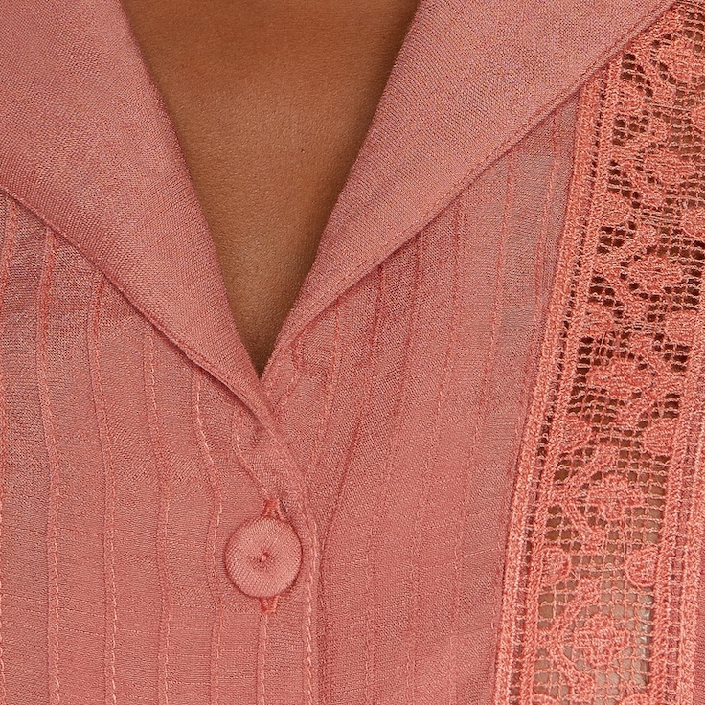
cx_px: 271
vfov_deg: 14.7
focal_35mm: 117
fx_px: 2696
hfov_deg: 14.9
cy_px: 64
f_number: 7.1
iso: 200
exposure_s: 1/160
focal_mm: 45
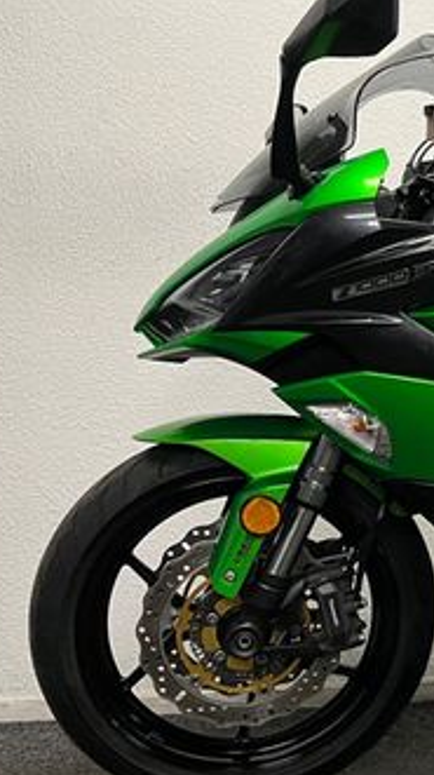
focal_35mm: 55
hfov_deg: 19.6
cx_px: 603
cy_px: 449
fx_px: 1128
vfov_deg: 37.8
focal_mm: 5.1
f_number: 1.6
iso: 80
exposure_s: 1/50
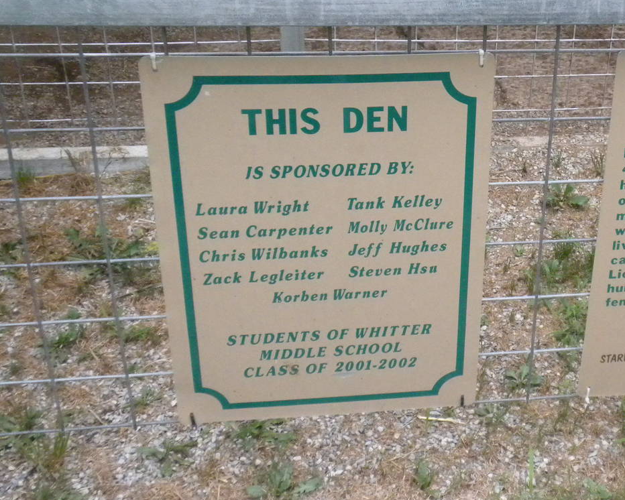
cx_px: 526
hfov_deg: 29.6
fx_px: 1147
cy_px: 181
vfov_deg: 24.5
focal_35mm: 62
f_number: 3.5
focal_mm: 6.6
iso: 400
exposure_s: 1/297
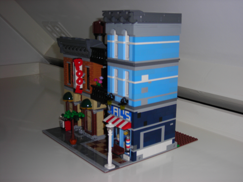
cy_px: 91
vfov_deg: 30.9
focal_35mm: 47
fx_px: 330
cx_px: 122
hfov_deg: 40.4
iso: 50
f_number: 3.4
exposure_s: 1/60.1
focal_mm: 7.8
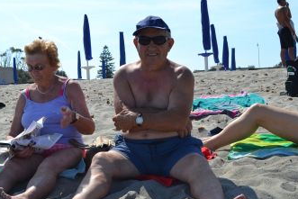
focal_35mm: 53
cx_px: 107
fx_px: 439
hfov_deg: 37.2
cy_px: 105
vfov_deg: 25.5
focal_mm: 26
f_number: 9
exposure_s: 1/320
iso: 100
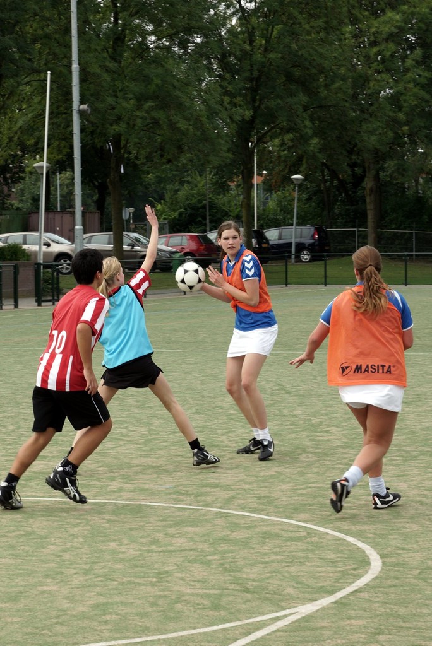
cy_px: 323
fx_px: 1348
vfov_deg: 27.0
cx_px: 216
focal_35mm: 75
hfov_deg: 18.2
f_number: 6.3
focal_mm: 50
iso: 100
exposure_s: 1/250
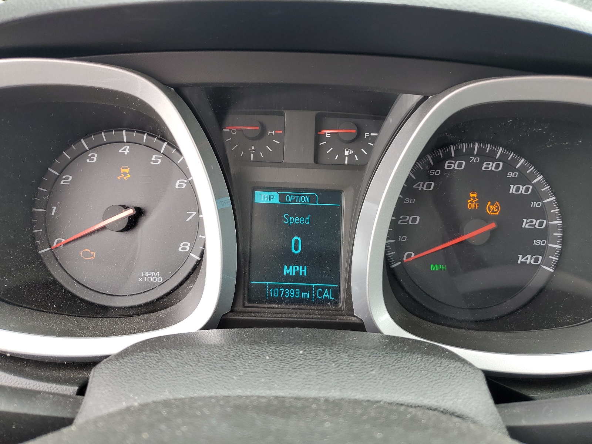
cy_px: 222
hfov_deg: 67.3
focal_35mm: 26
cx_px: 296
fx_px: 445
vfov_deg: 53.1
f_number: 1.5
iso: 50
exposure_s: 1/145
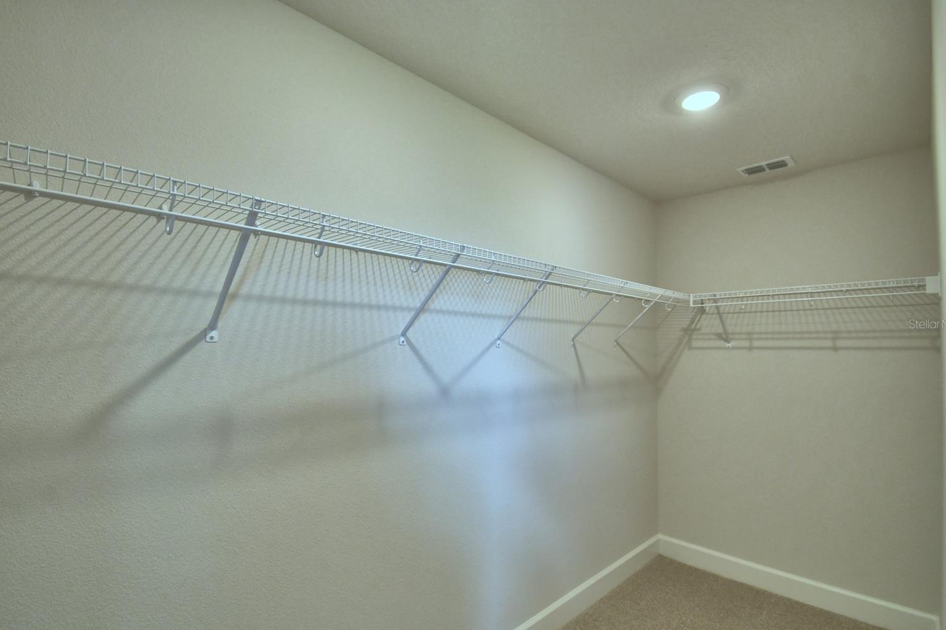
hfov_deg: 96.7
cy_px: 324
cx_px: 460
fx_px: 420
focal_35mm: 16
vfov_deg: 73.7
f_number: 4.5
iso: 400
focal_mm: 10
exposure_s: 1/80
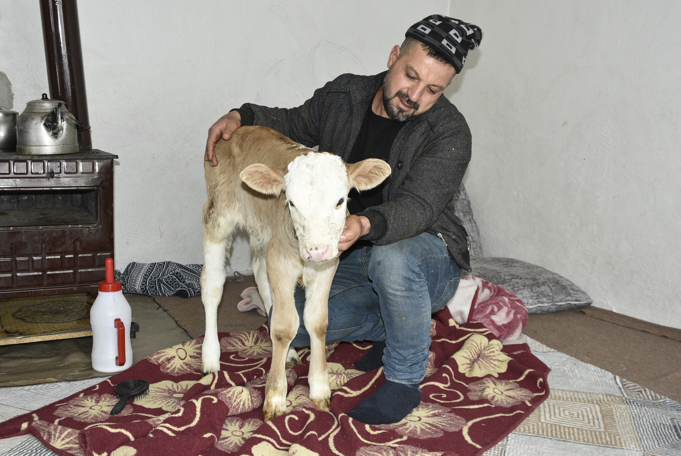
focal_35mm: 37
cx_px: 332
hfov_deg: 51.8
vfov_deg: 36.0
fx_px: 700
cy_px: 224
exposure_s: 1/80
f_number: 5
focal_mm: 24
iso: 1000
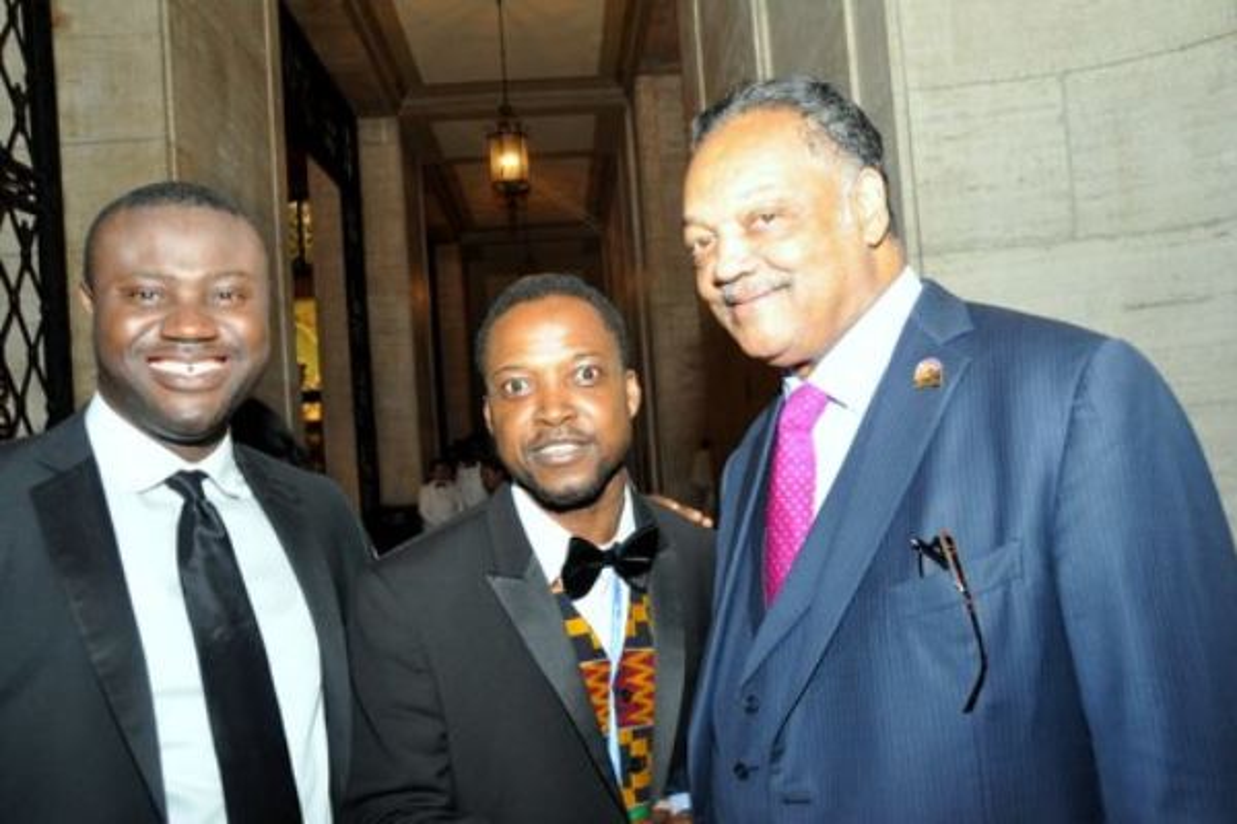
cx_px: 618
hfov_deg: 61.9
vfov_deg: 43.6
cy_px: 412
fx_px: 1031
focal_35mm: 30
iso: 1250
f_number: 6.3
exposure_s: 1/60
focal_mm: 20
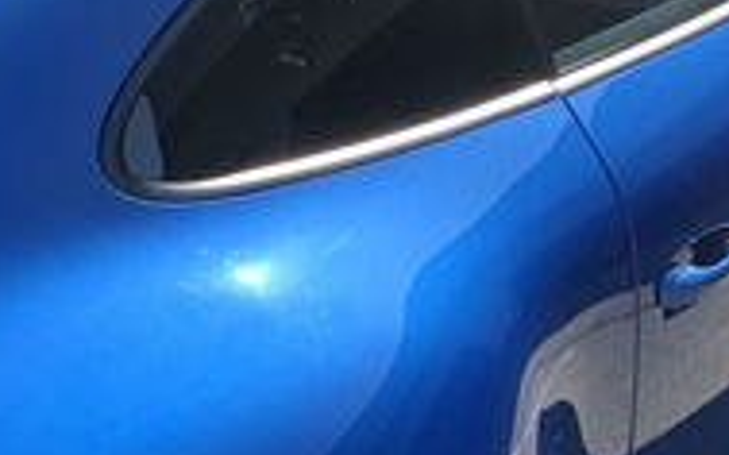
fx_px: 2225
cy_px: 528
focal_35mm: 112
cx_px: -285
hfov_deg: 17.2
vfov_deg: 11.5
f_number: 1.8
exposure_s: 1/474
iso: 25
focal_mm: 4.25
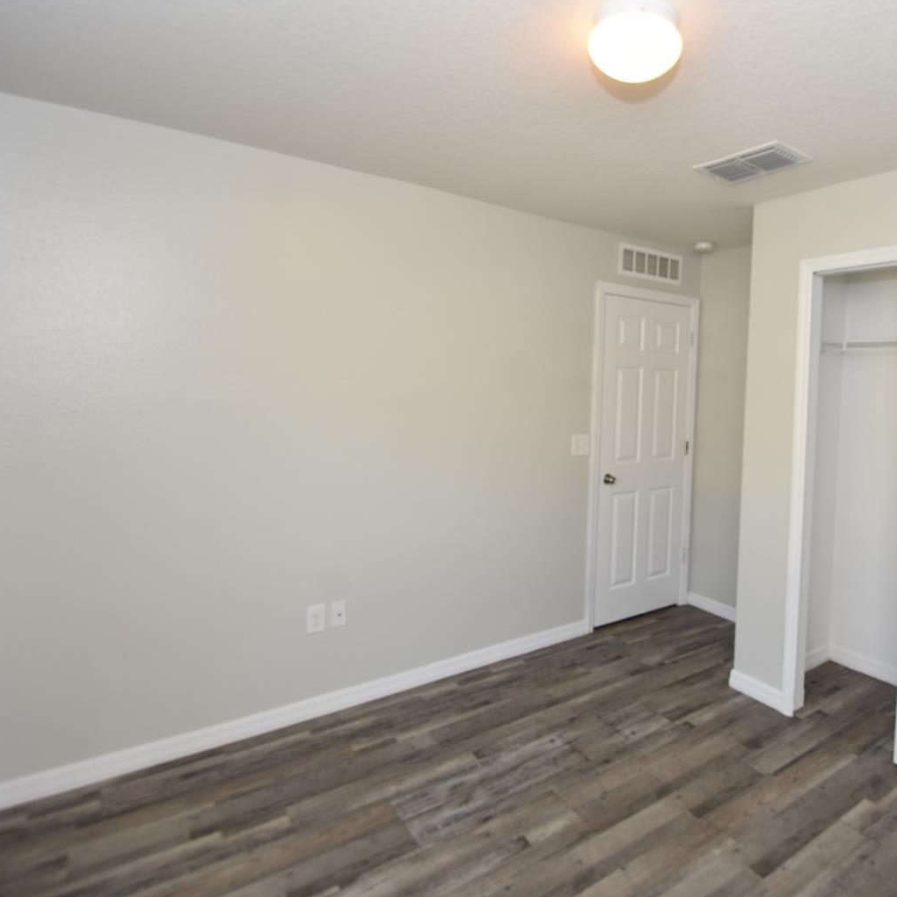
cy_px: 432
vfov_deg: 74.8
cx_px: 594
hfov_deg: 72.7
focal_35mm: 20
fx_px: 586
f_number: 4
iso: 200
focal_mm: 10
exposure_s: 1/60
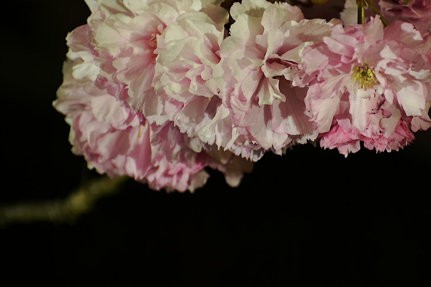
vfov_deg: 2.6
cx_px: 299
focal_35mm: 526
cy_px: 116
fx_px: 6296
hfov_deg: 3.9
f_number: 5.6
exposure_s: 20
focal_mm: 230
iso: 100
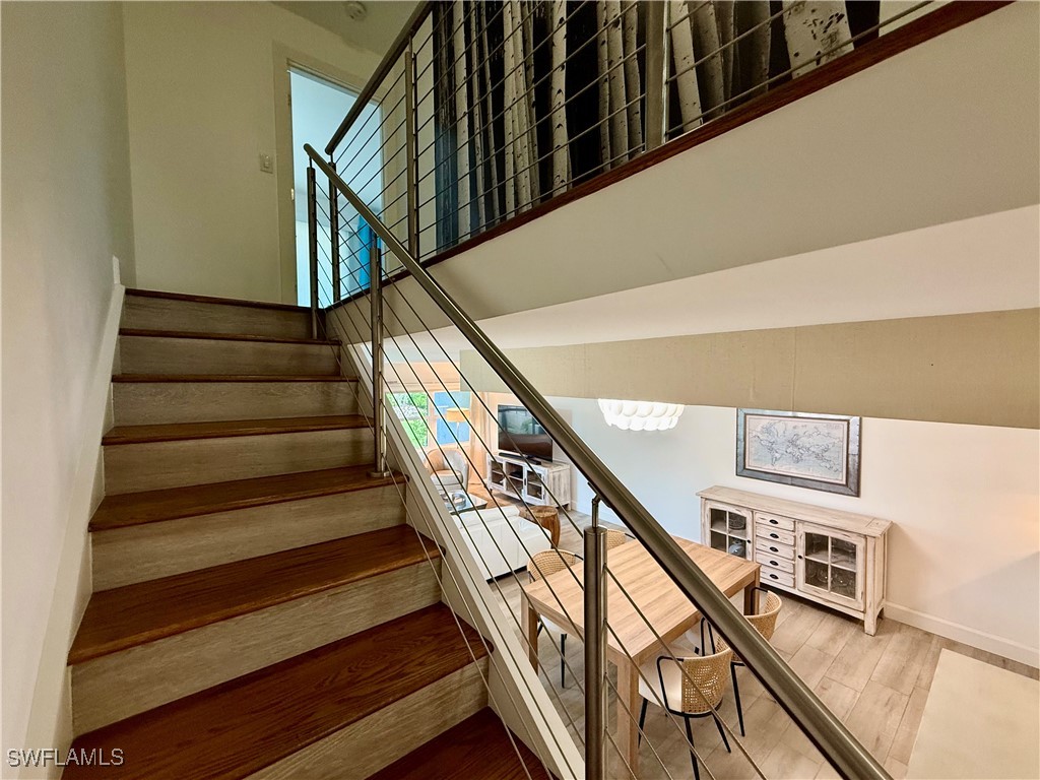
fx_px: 421
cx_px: 520
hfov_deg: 102.1
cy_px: 390
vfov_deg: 85.7
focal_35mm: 14
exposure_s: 1/60
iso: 200
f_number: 2.2
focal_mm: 2.22
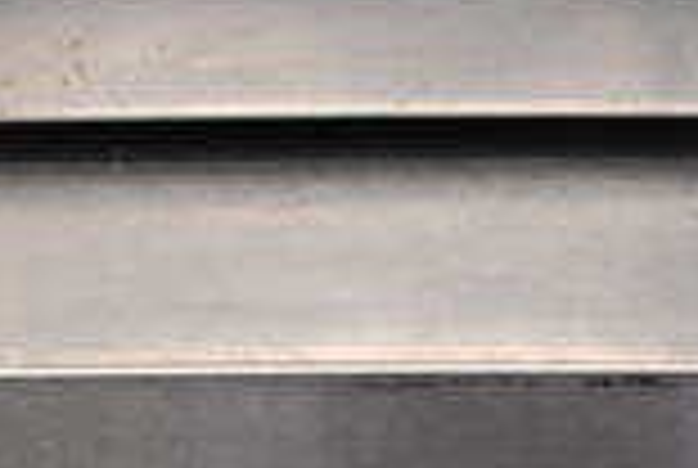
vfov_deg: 11.8
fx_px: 2059
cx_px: 536
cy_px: 891
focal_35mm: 106
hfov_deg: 19.1
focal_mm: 18
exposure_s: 1/125
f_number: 3.5
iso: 1600
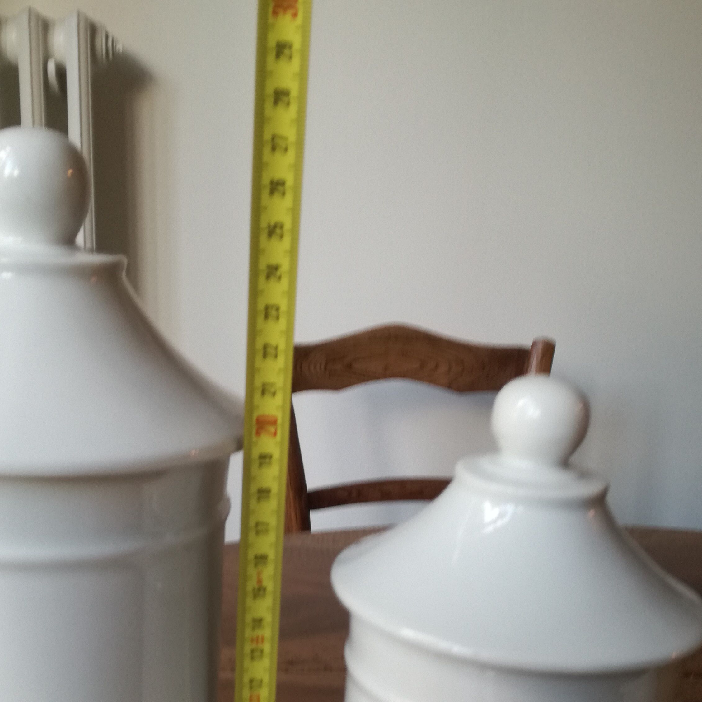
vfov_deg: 37.1
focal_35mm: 44
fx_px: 1010
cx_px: 311
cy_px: 552
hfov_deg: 38.3
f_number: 2
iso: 100
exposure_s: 1/30
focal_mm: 3.79
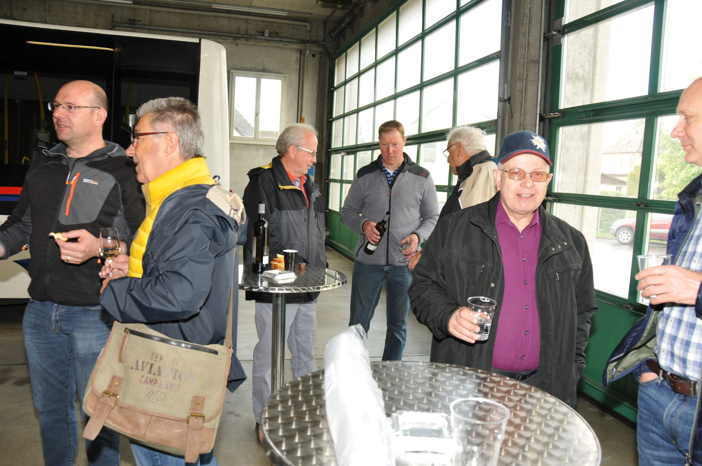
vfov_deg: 47.8
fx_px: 526
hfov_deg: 67.4
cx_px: 351
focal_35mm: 27
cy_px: 233
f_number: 5
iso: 200
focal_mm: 18
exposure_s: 1/60
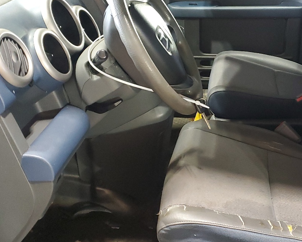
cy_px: 115
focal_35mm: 51
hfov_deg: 36.1
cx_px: 211
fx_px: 456
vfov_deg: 29.7
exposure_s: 1/60.2
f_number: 1.5
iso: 305
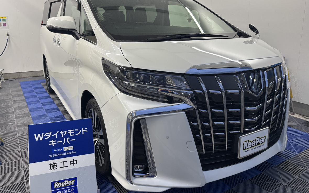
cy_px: 80
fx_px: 236
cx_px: 153
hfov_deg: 66.5
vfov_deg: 44.4
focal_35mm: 28
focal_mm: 5.96
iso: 64
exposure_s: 1/121
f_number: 1.6
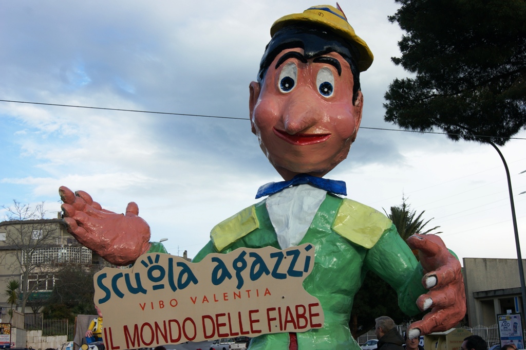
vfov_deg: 25.7
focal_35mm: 52
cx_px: 263
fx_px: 766
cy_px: 175
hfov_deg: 37.9
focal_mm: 35
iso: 100
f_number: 10
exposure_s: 1/160
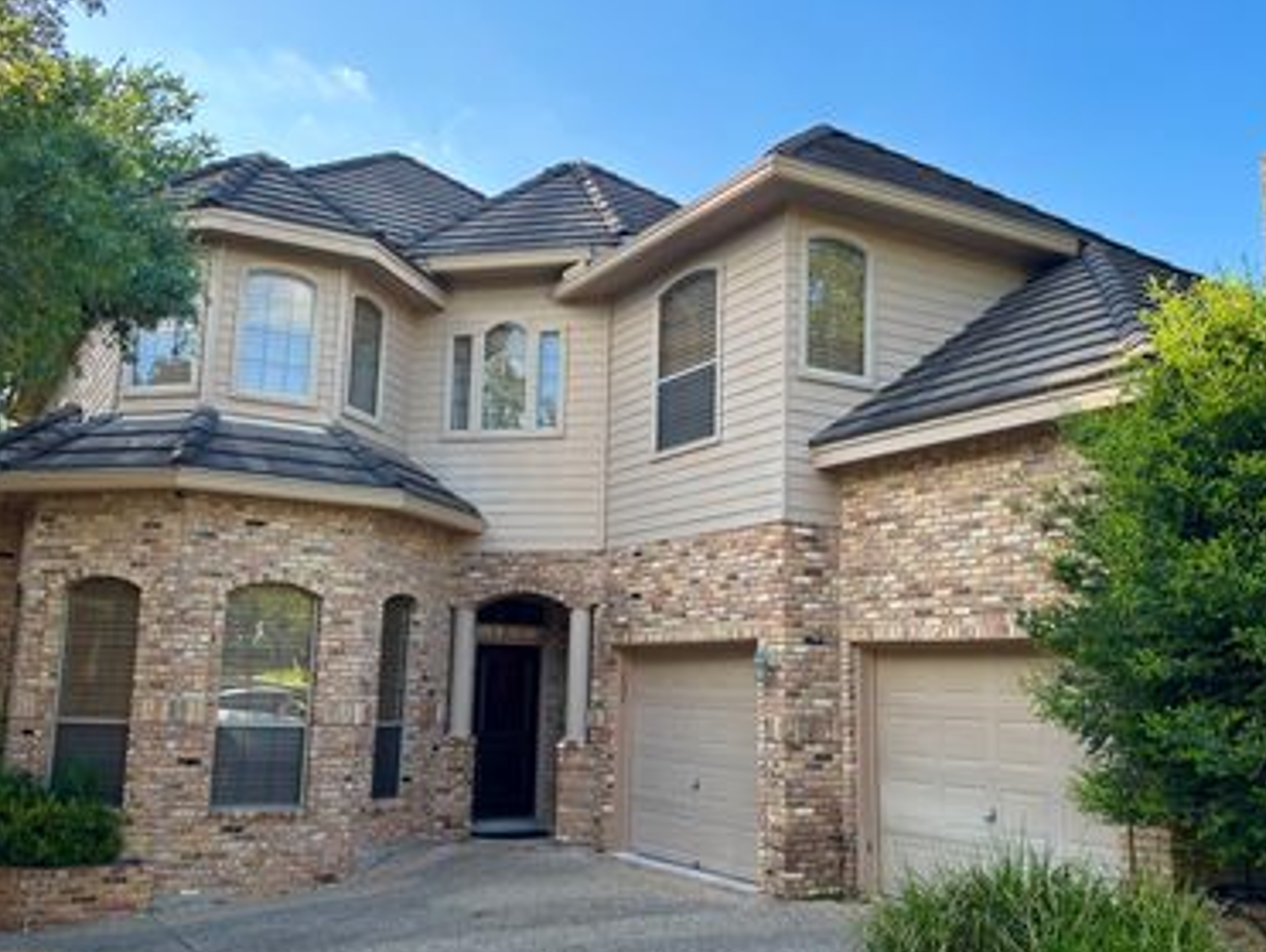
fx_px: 1281
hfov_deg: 52.6
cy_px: 469
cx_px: 624
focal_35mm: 35
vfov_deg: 40.8
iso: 50
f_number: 1.6
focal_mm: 5.96
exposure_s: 1/707
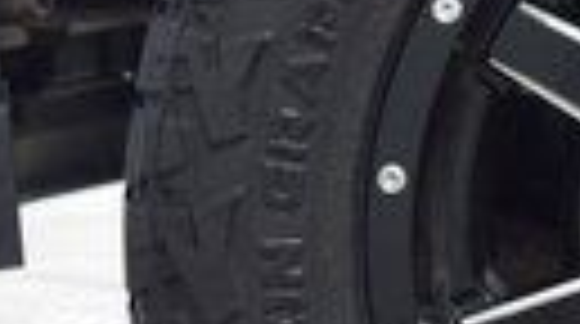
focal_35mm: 266
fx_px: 4083
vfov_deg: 4.5
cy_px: 241
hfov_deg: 8.0
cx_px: 877
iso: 1600
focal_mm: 34
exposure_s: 1/60
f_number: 4
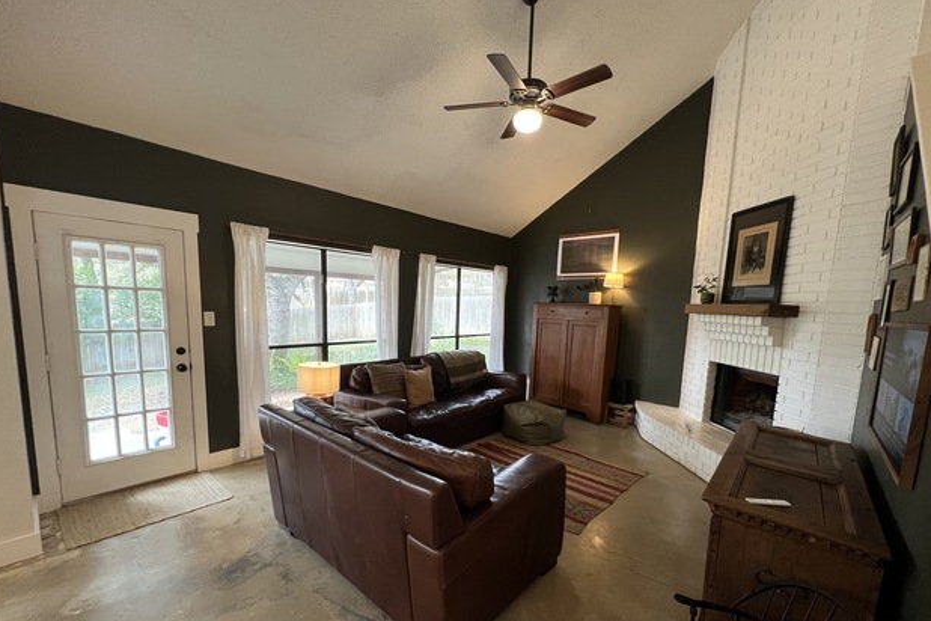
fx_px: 362
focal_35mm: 14
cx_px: 473
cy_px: 357
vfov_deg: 80.7
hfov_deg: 104.2
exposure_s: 1/60
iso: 250
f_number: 1.8
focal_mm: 1.57
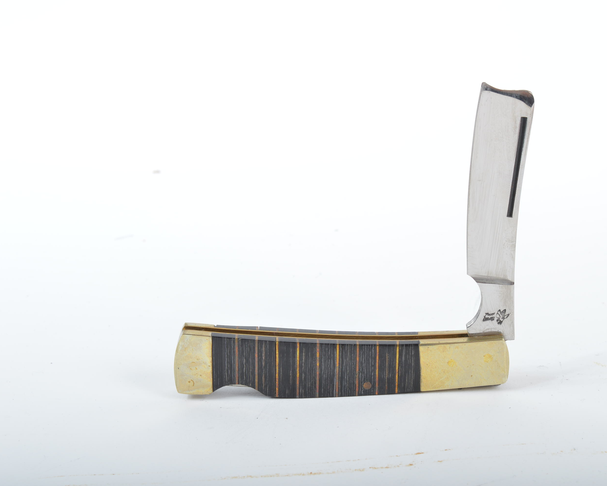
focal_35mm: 94
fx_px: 1681
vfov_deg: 16.4
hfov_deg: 20.5
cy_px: 243
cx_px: 354
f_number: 13
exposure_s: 1/200
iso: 100
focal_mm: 55
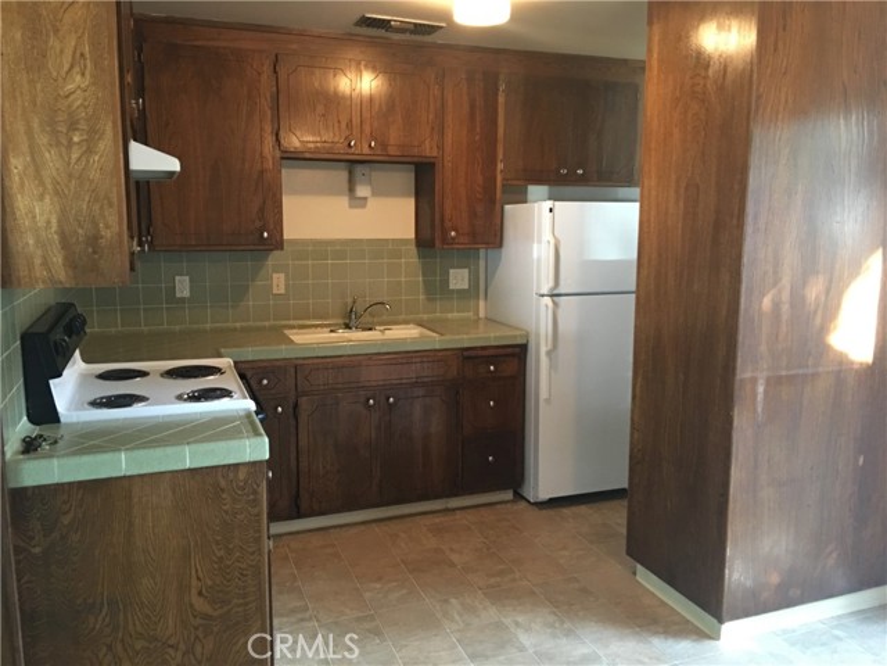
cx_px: 444
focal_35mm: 29
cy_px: 333
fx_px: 743
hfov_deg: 61.7
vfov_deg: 48.2
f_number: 2.2
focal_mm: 4.15
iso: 80
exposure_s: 1/4
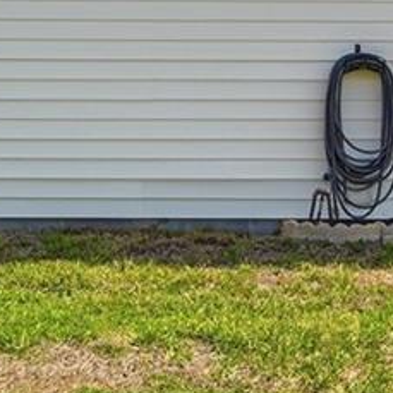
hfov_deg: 18.4
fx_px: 1200
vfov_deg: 18.3
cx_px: 57
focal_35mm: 93
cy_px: 50
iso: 100
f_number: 7.1
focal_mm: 10.5
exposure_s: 1/4000
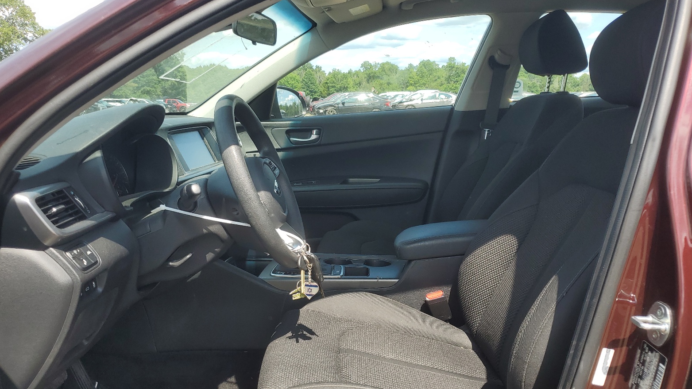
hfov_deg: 66.1
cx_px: 350
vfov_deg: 40.0
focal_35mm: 29
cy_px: 227
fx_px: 532
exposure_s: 1/1000
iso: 50
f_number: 1.5
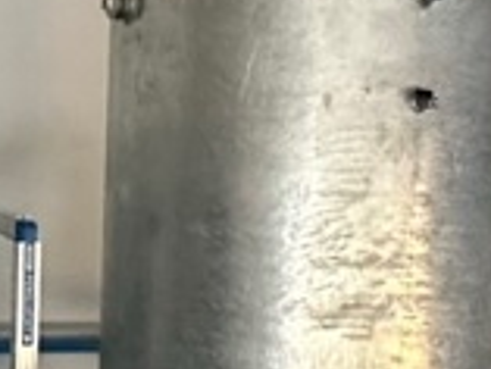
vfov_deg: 13.8
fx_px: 1519
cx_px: -450
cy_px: 210
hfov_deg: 15.3
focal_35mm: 107
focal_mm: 2.22
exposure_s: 1/60
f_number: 2.2
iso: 640
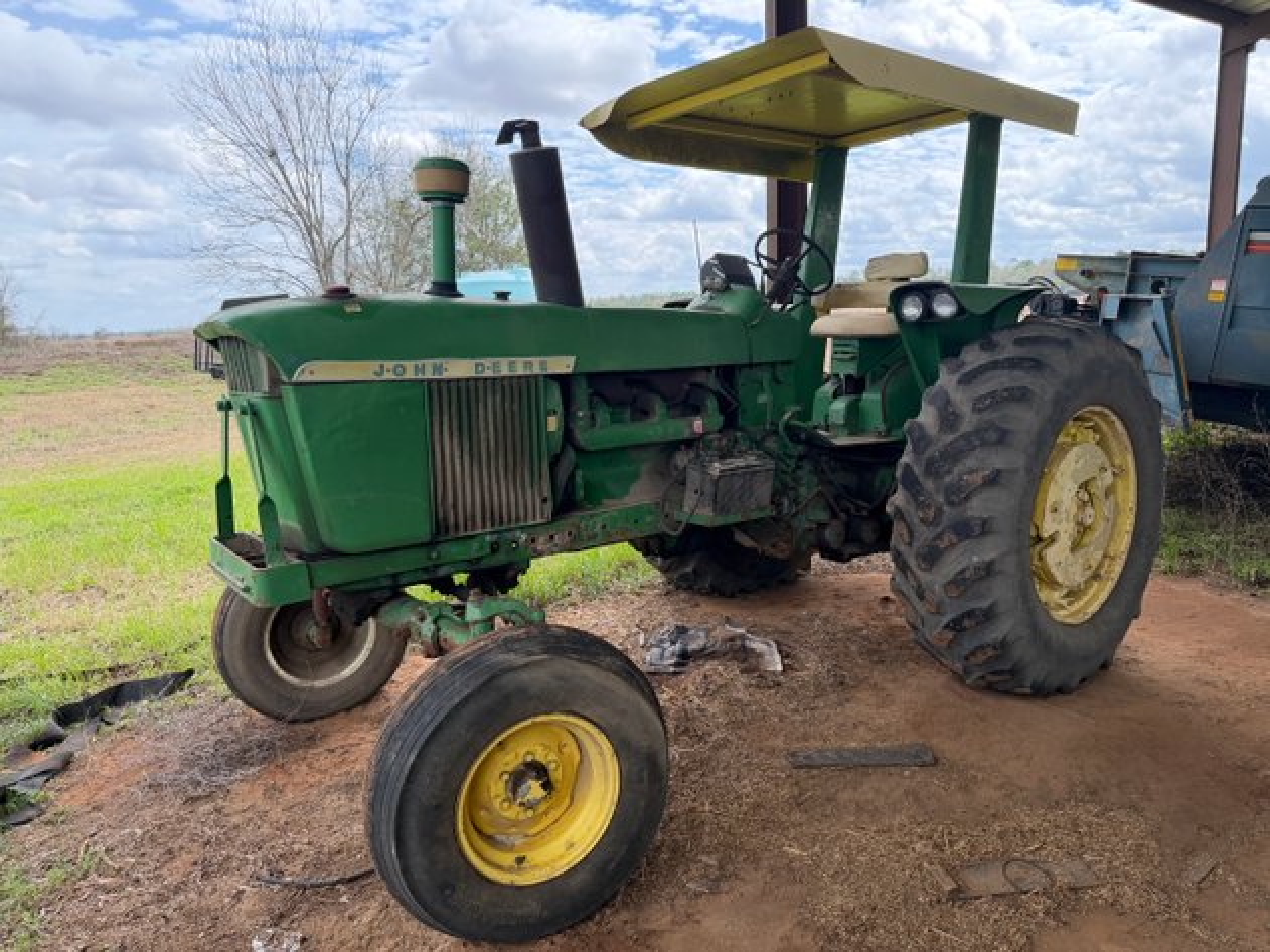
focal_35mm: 24
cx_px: 635
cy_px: 476
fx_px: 880
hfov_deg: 71.6
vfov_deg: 56.8
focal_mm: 6.76
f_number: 1.78
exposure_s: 1/1464
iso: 100
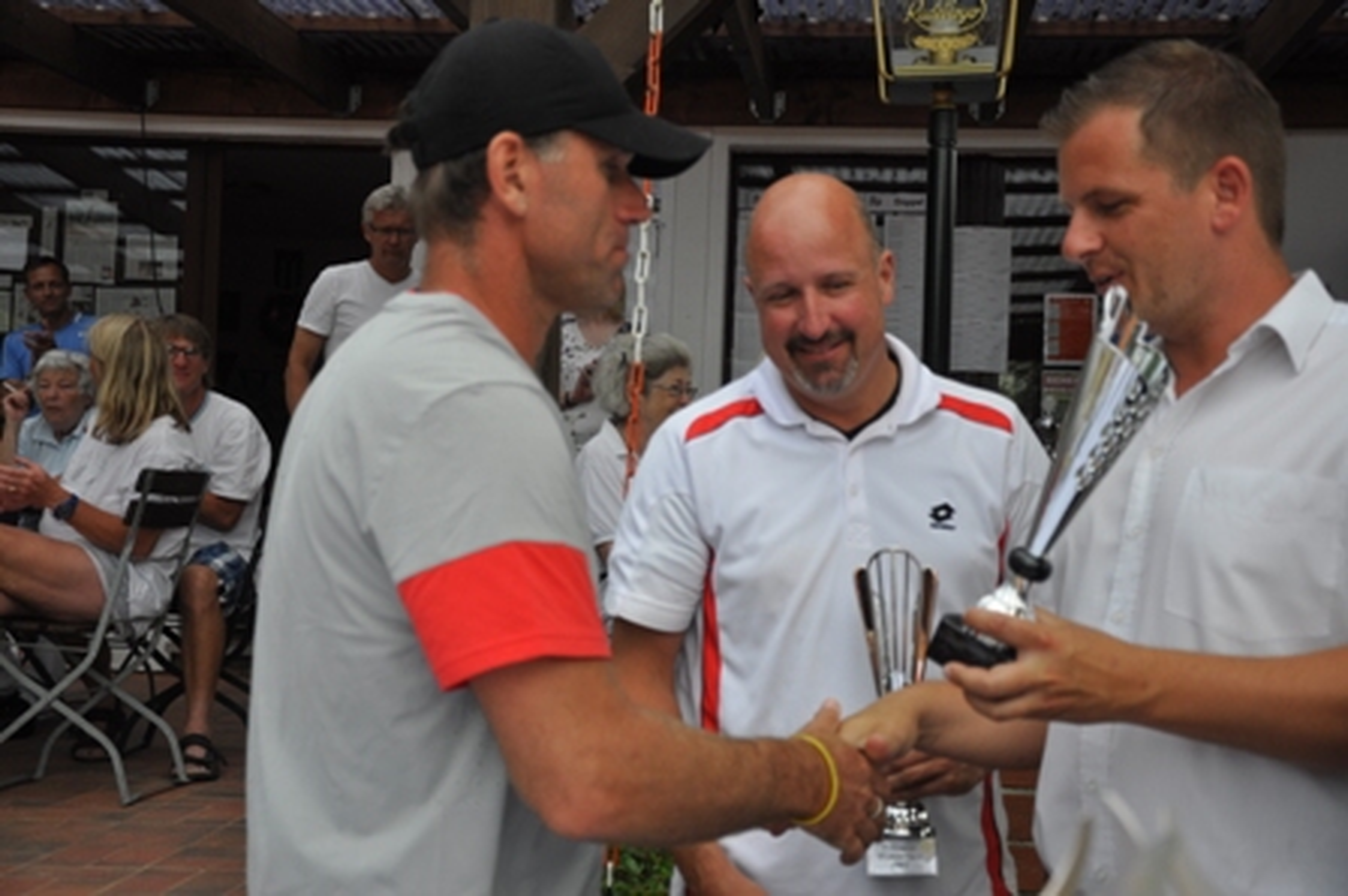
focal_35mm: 51
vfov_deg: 26.4
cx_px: 674
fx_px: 1908
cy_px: 448
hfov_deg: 38.9
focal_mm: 34
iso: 400
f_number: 4.5
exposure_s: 1/1250
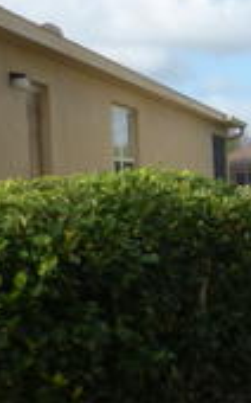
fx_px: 1151
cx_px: 628
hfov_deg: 10.5
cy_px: 177
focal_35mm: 105
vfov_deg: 19.8
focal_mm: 4.3
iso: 100
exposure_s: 1/1000
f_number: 3.3
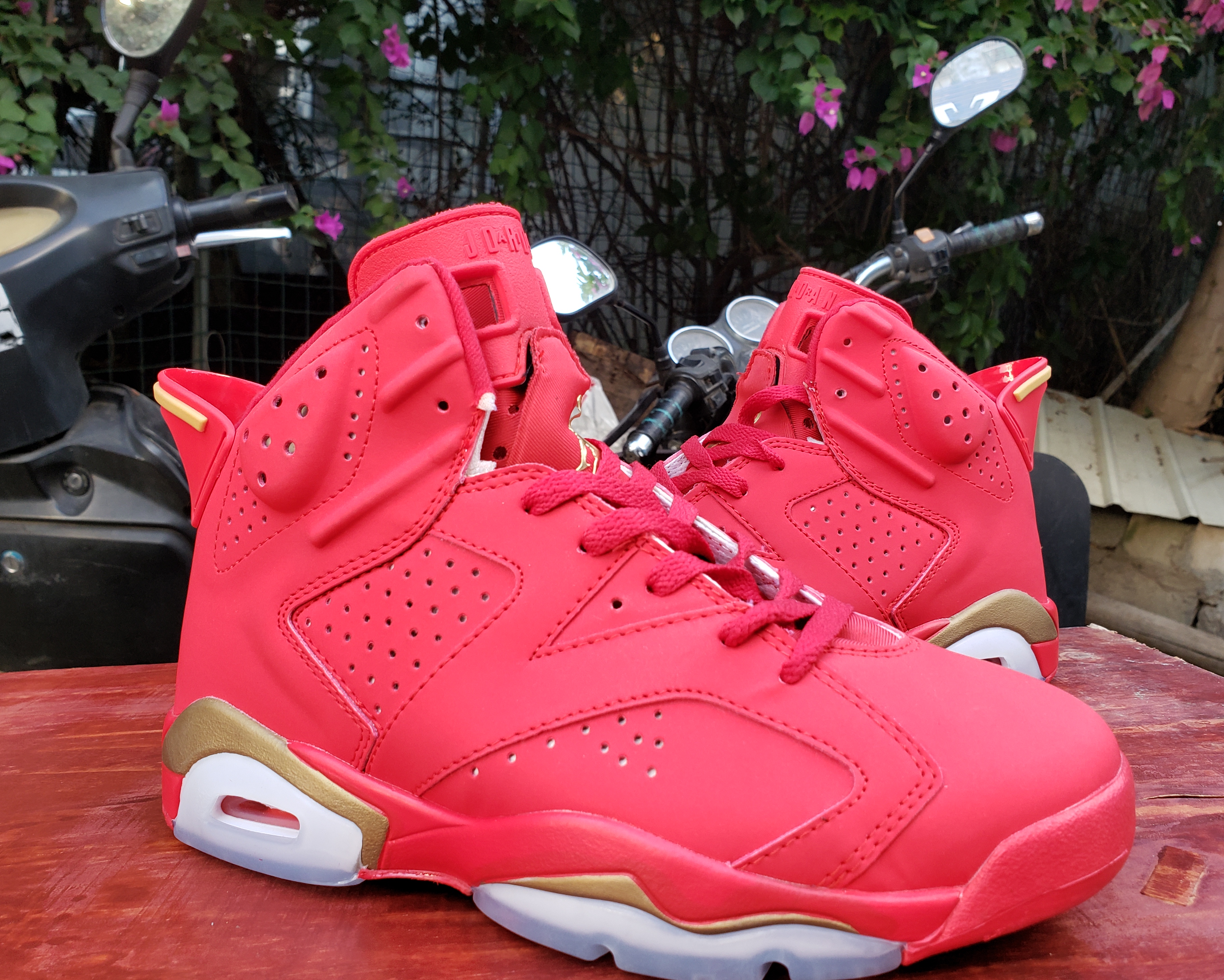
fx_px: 1014
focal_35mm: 28
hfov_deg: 62.2
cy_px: 494
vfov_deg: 51.5
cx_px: 610
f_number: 2.4
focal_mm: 4.3
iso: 100
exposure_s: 1/50
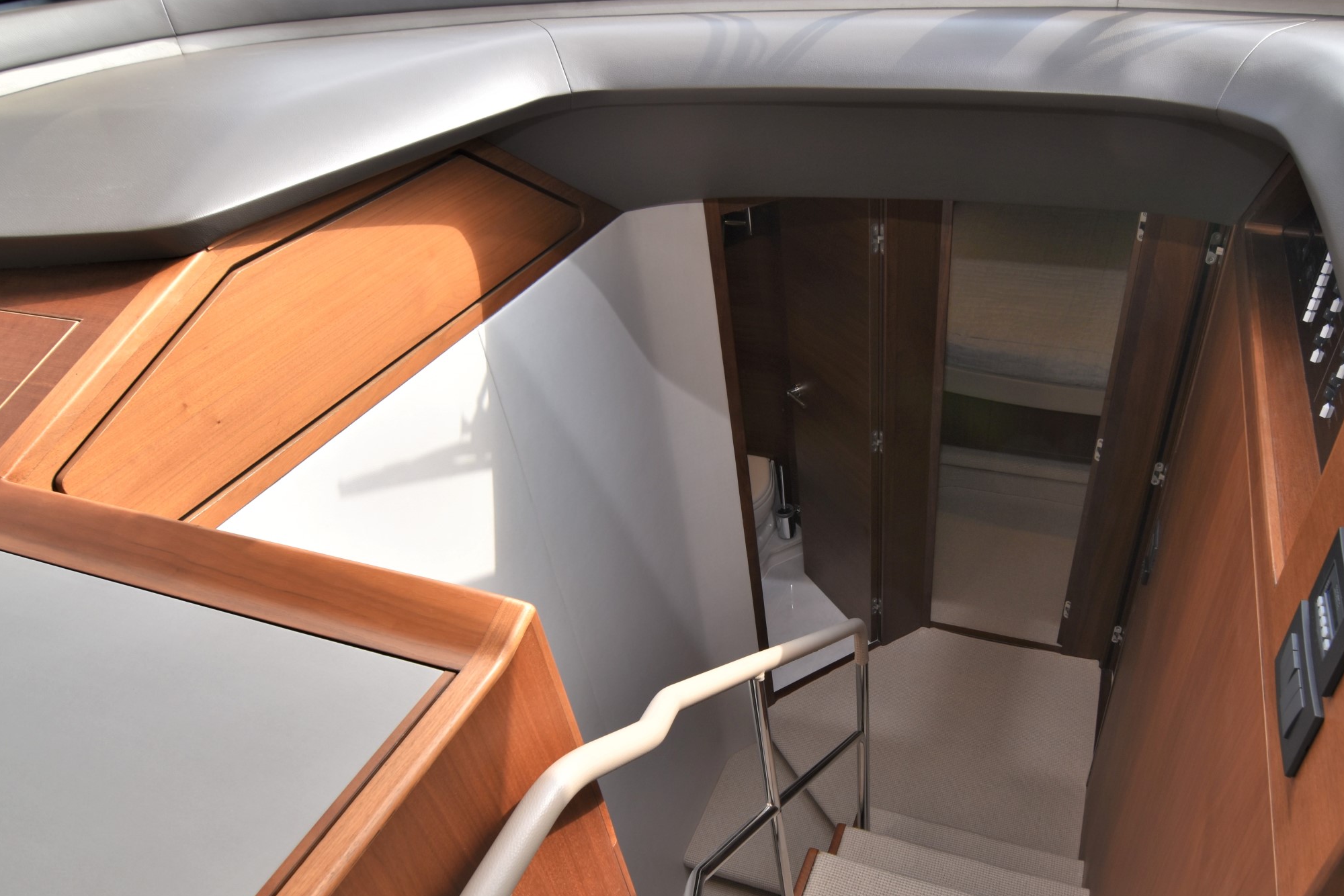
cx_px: 815
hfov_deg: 81.1
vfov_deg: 59.8
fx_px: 770
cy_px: 546
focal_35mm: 21
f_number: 5.6
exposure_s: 1/125
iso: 110
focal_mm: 11
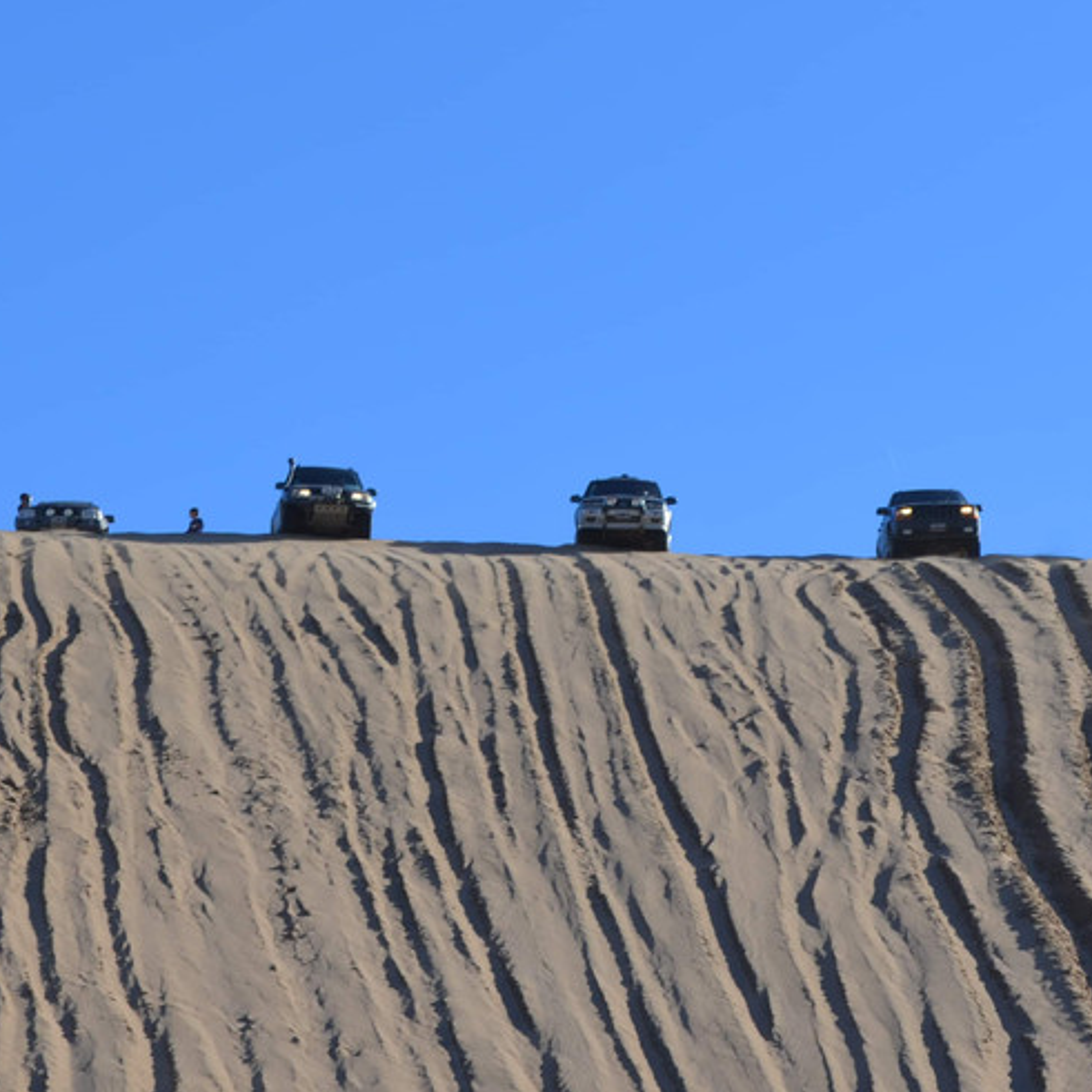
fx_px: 6140
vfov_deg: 10.2
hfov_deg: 10.2
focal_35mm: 172
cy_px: 667
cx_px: 509
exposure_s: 1/320
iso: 100
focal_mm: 55
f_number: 9
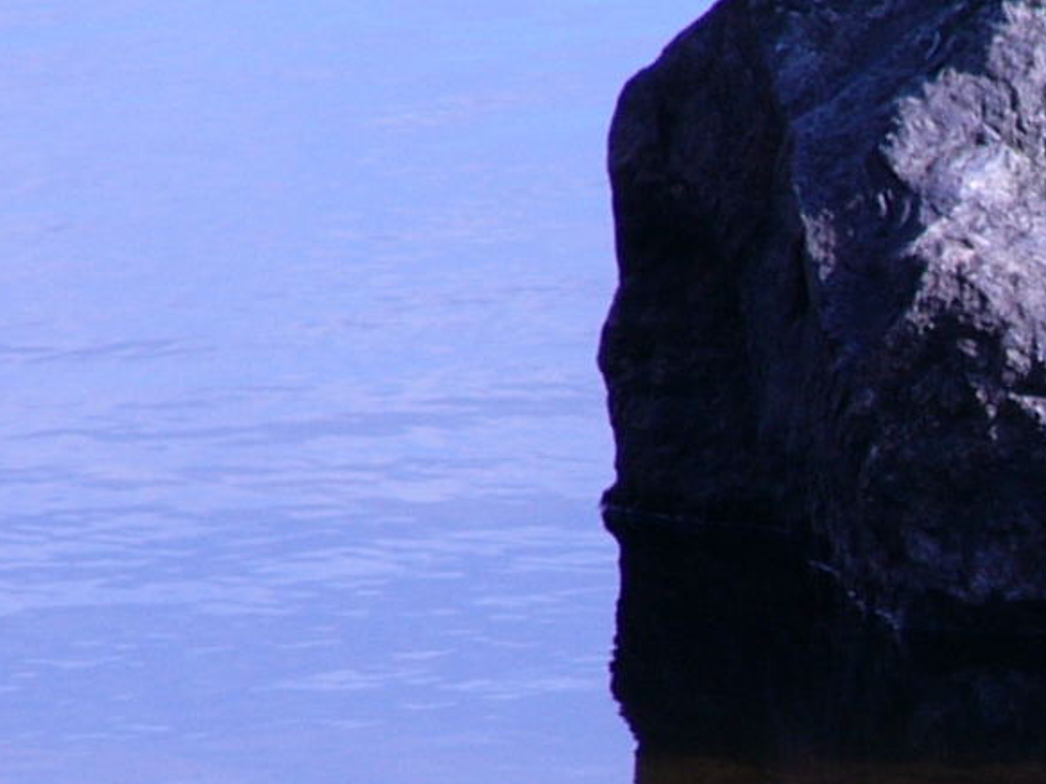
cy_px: 558
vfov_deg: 1.6
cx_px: 1415
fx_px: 27588
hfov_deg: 2.2
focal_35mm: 913
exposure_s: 1/250
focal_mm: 43.7
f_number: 4
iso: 50
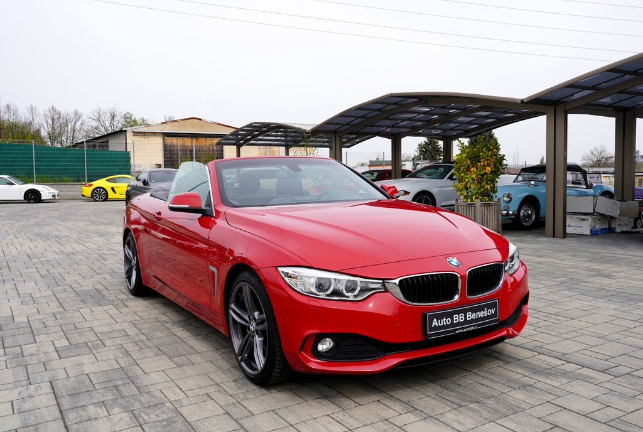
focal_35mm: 31
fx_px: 555
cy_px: 216
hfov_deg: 60.2
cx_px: 322
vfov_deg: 42.5
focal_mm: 31
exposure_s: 1/125
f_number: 9
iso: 100
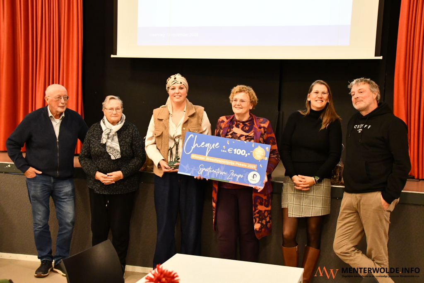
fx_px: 530
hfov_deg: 43.6
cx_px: 212
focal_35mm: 45
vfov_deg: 29.9
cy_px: 142
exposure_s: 1/60
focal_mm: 30
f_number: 4
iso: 5600
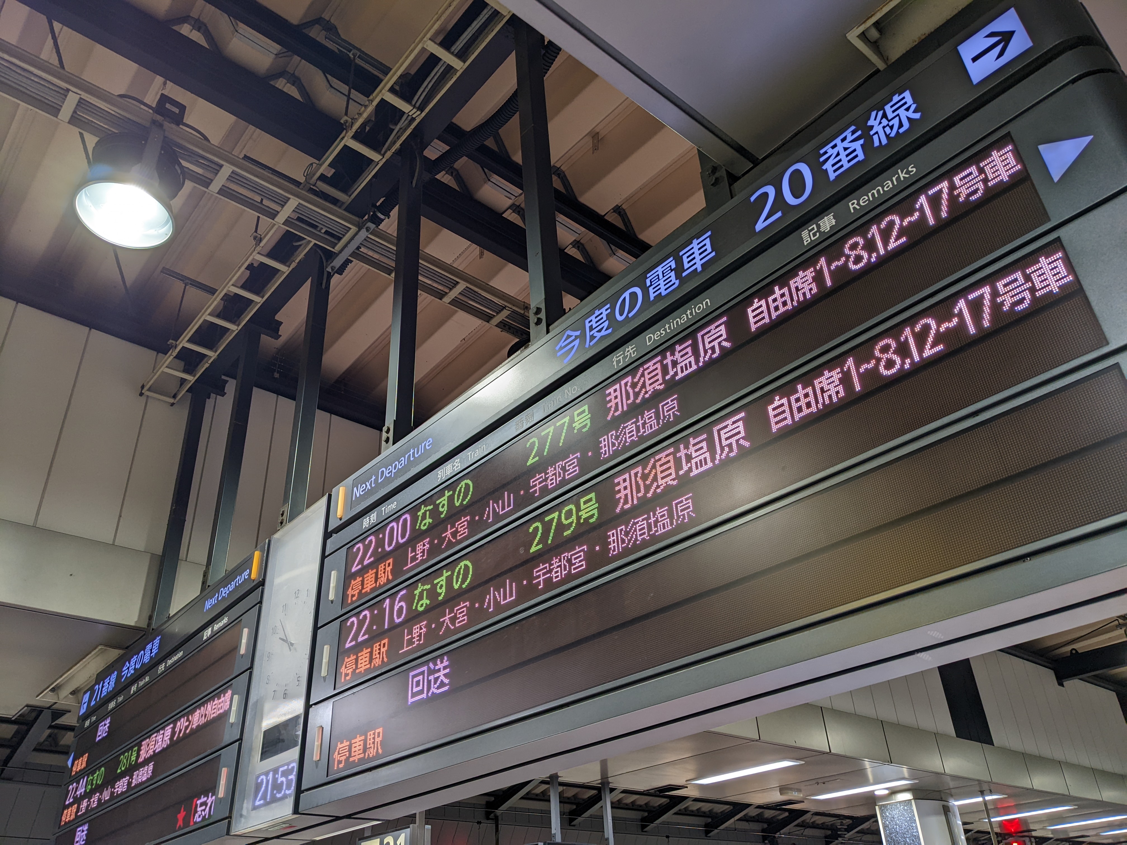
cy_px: 422
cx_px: 564
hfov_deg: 65.3
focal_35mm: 27
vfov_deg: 51.4
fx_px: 879
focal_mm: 4.38
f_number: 1.73
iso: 72
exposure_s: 1/100
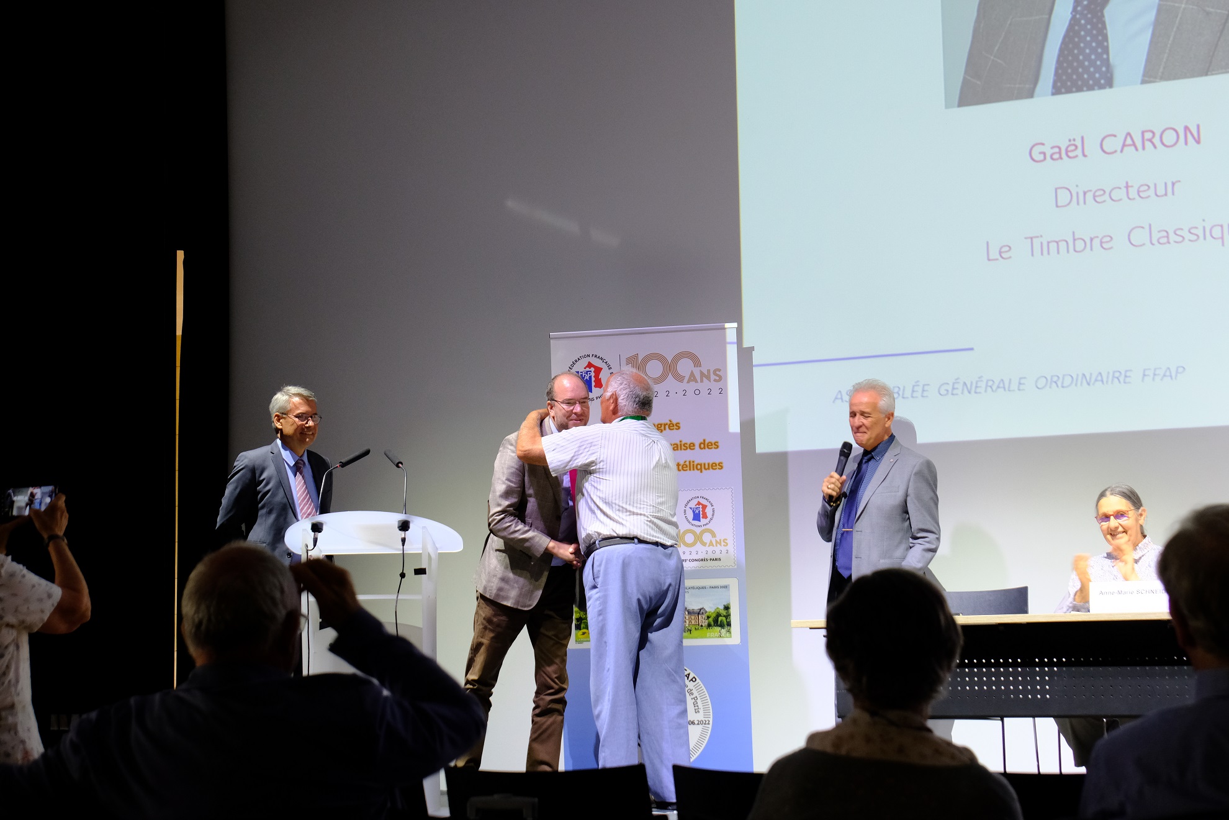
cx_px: 614
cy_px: 410
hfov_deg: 36.2
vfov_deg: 24.6
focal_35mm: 55
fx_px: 1877
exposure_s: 1/45
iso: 1600
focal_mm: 36.6
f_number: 5.6
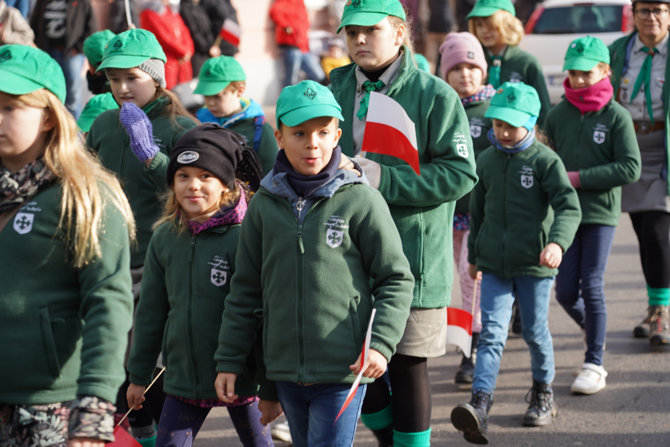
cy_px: 224
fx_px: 1787
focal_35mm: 96
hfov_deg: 21.2
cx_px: 335
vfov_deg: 14.3
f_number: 4
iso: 100
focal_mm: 96
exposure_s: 1/200
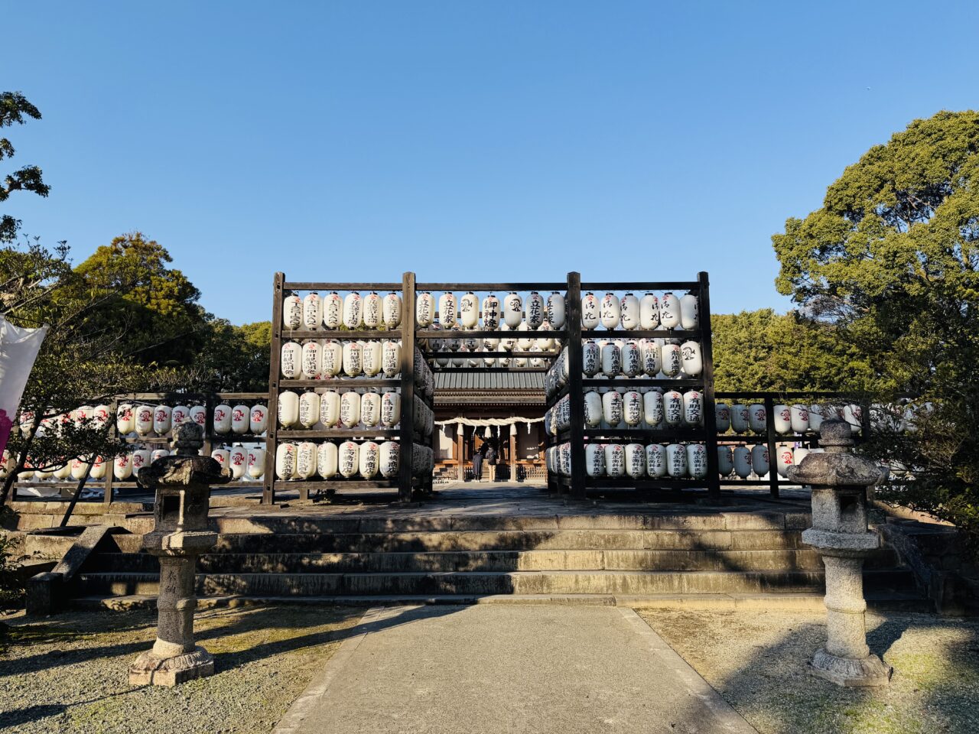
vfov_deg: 56.8
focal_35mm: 24
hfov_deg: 71.6
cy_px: 367
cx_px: 490
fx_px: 679
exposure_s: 1/3759
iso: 80
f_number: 1.78
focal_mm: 6.76
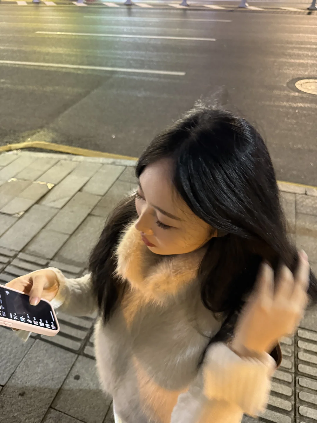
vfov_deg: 71.6
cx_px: 158
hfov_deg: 56.8
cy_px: 212
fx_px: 293
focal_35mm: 24
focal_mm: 6.76
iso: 1000
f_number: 1.78
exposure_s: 1/25
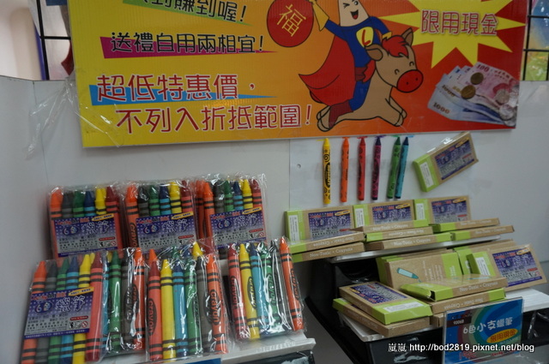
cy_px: 182
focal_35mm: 24
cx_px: 274
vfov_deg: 53.0
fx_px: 366
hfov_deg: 73.8
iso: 500
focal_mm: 16
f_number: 4
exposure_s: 1/60
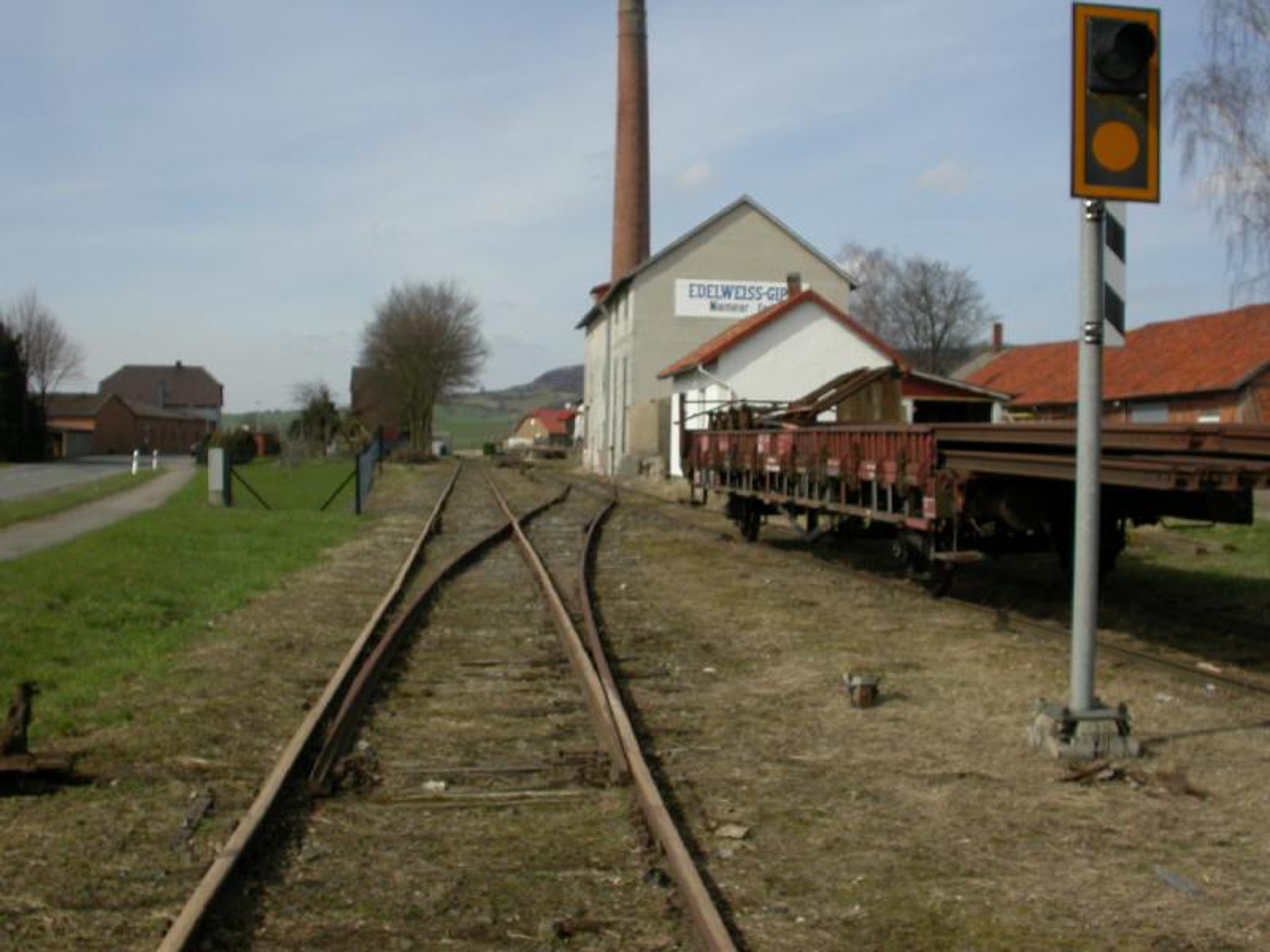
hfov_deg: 49.0
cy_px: 476
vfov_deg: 37.7
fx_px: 1394
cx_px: 635
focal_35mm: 38
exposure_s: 1/870
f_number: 5.3
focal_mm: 7.85
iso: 100
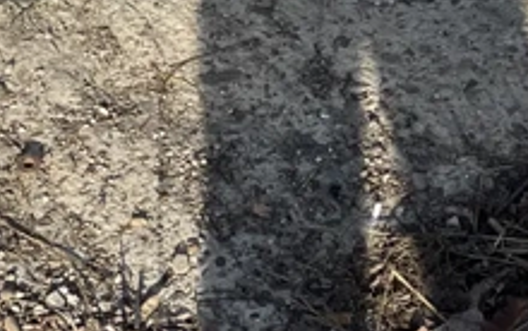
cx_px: 355
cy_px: -566
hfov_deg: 16.6
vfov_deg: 9.0
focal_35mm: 125
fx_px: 1801
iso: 32
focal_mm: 4.2
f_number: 1.6
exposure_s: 1/1575
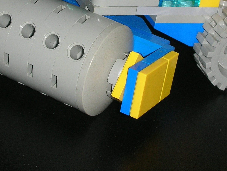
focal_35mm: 132
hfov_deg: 14.9
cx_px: 99
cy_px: -2
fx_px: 865
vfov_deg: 11.1
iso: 50
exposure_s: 1/120
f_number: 4
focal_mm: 10.1
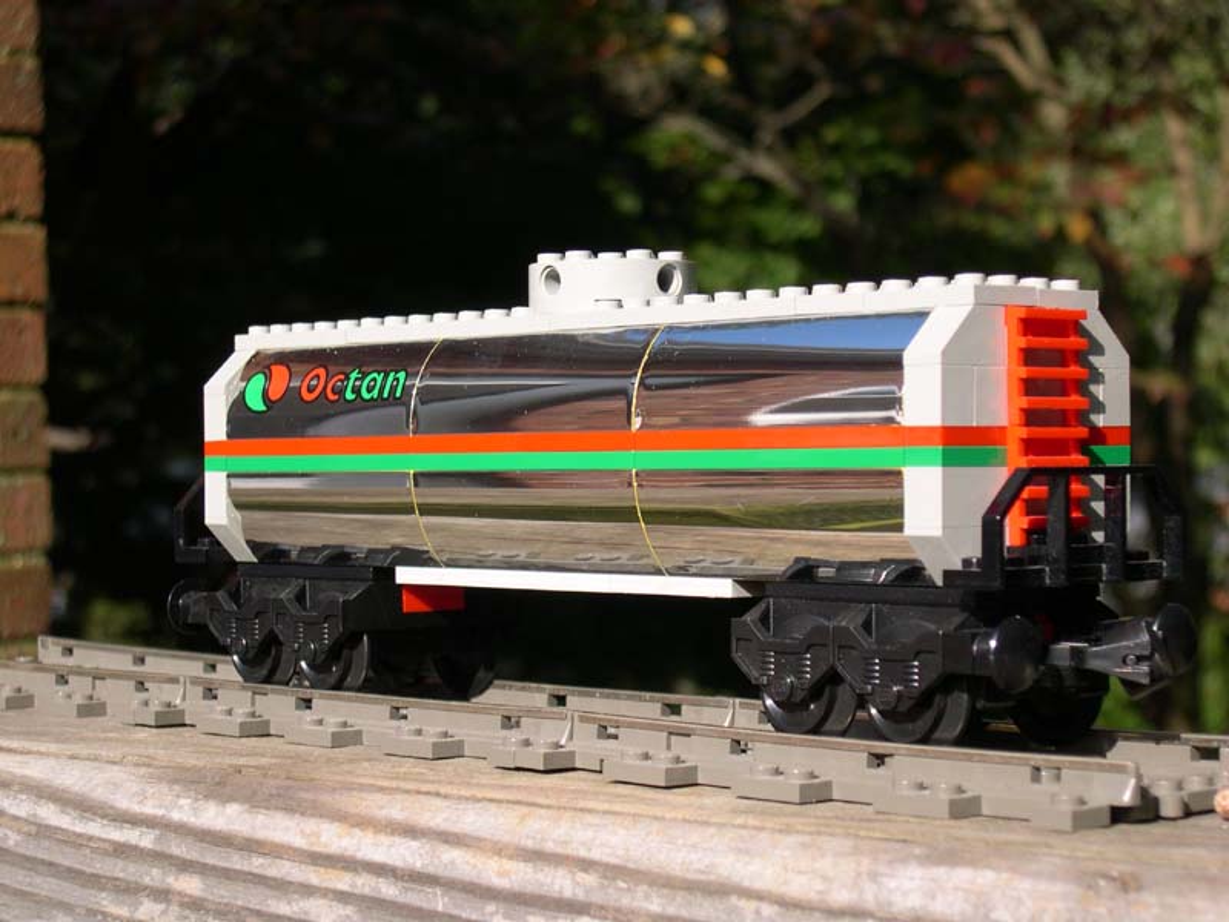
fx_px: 2734
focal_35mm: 77
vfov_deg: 19.1
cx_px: 614
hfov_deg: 25.3
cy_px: 461
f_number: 4
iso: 100
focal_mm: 16.3
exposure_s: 1/519
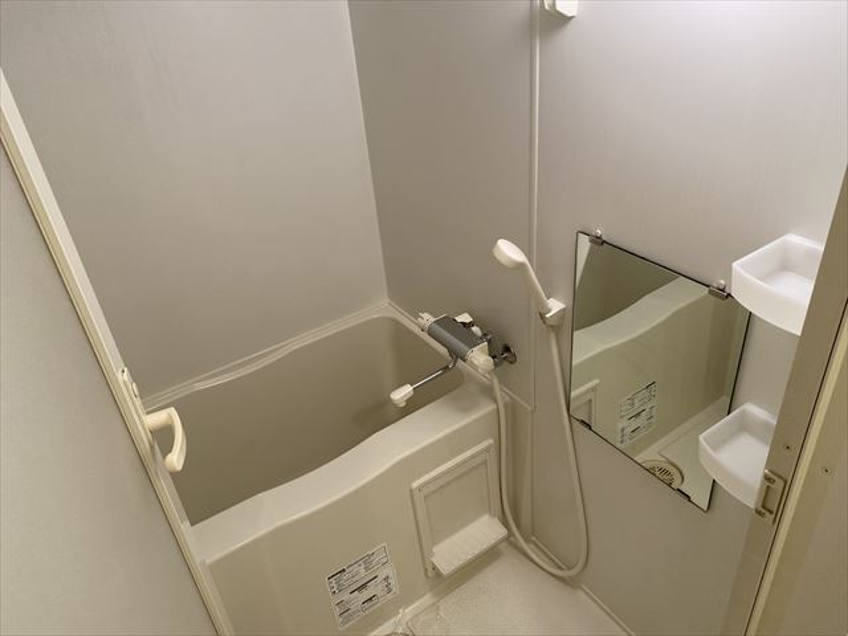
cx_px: 424
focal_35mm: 26
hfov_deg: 67.3
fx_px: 637
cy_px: 318
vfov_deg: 53.1
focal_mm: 4.25
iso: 125
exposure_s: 1/100
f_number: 1.8
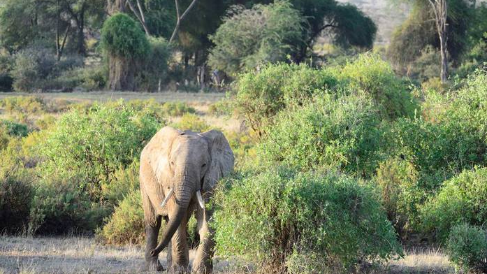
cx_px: 244
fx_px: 3254
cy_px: 160
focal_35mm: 252
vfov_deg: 4.8
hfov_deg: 8.6
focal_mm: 160
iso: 500
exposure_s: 1/400
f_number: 5
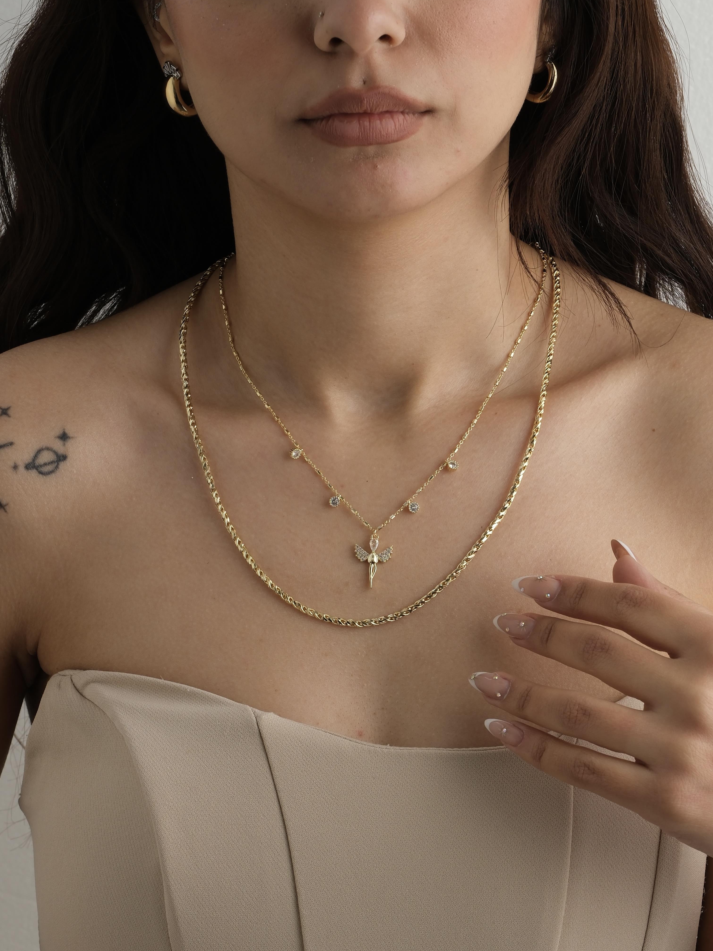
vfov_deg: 15.2
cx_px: 357
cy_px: 502
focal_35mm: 130
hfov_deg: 11.4
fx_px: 3570
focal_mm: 80
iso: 160
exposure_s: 1/200
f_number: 10
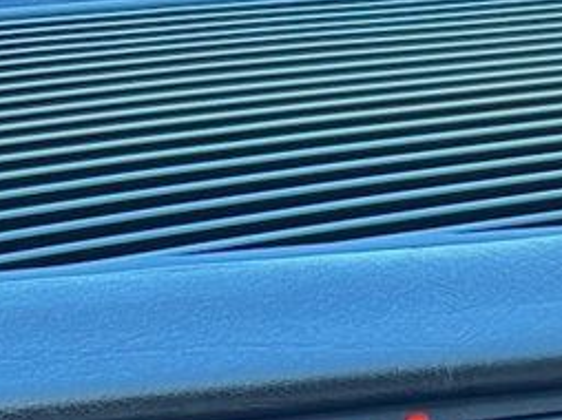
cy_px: 805
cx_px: 440
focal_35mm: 105
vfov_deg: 12.6
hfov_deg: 18.6
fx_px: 1703
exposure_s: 1/121
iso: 125
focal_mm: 5.7
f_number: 1.5
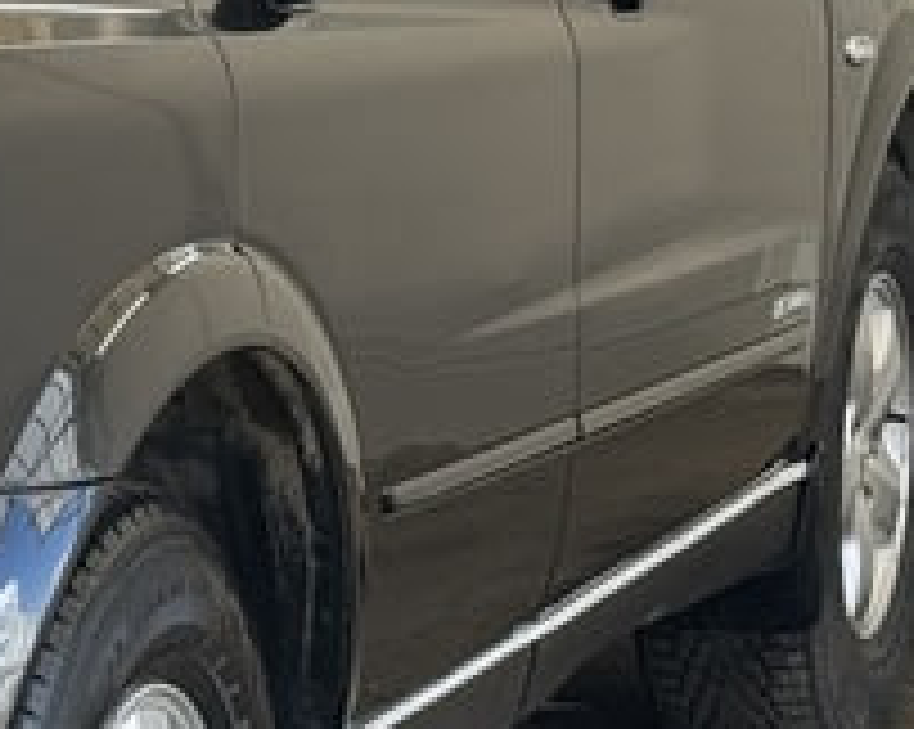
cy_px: 178
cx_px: -671
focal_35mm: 208
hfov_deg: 8.9
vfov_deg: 7.4
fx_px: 5621
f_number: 1.78
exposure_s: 1/172
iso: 64
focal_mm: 6.76
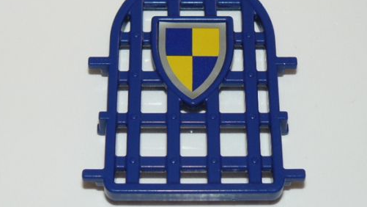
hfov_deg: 22.0
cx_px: 182
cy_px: 83
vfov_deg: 12.5
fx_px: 944
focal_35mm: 97
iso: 100
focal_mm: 9.1
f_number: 2.8
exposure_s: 1/30
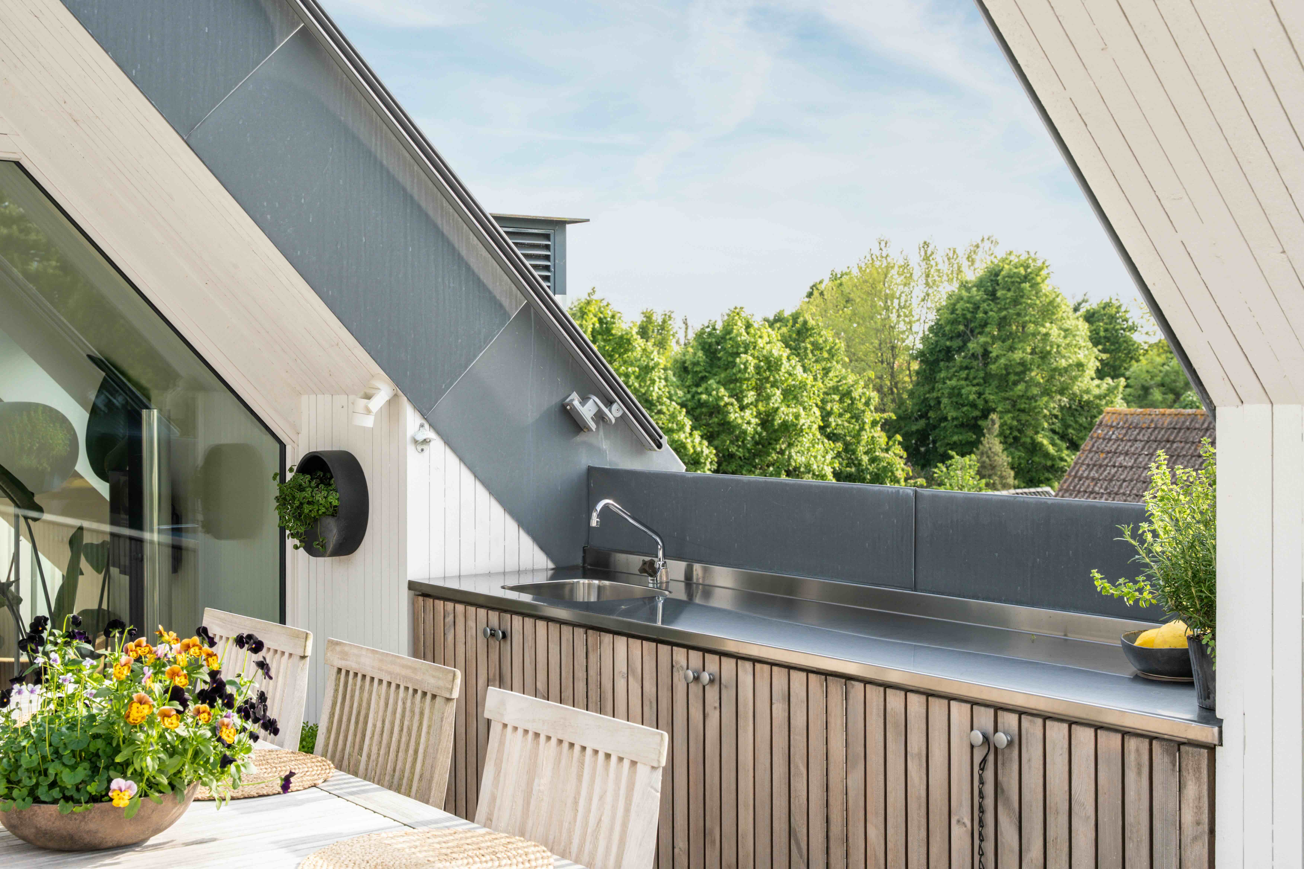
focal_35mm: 45
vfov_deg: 30.1
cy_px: 434
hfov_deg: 44.0
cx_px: 652
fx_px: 1615
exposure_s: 1/160
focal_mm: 44.6
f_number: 9
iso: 200
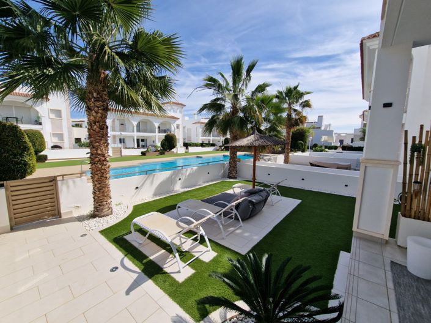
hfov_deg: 106.2
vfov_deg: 89.9
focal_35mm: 13
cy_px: 162
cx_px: 216
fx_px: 162
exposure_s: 1/3168
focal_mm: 2.2
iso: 50
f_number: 2.2
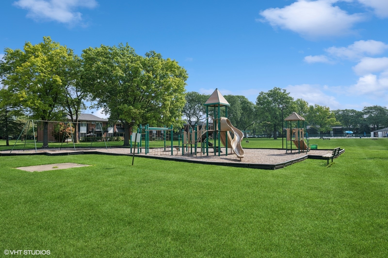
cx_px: 194
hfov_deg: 82.6
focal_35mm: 20
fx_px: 221
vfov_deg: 60.7
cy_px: 129
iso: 200
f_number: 9
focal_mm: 20.5
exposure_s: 1/250
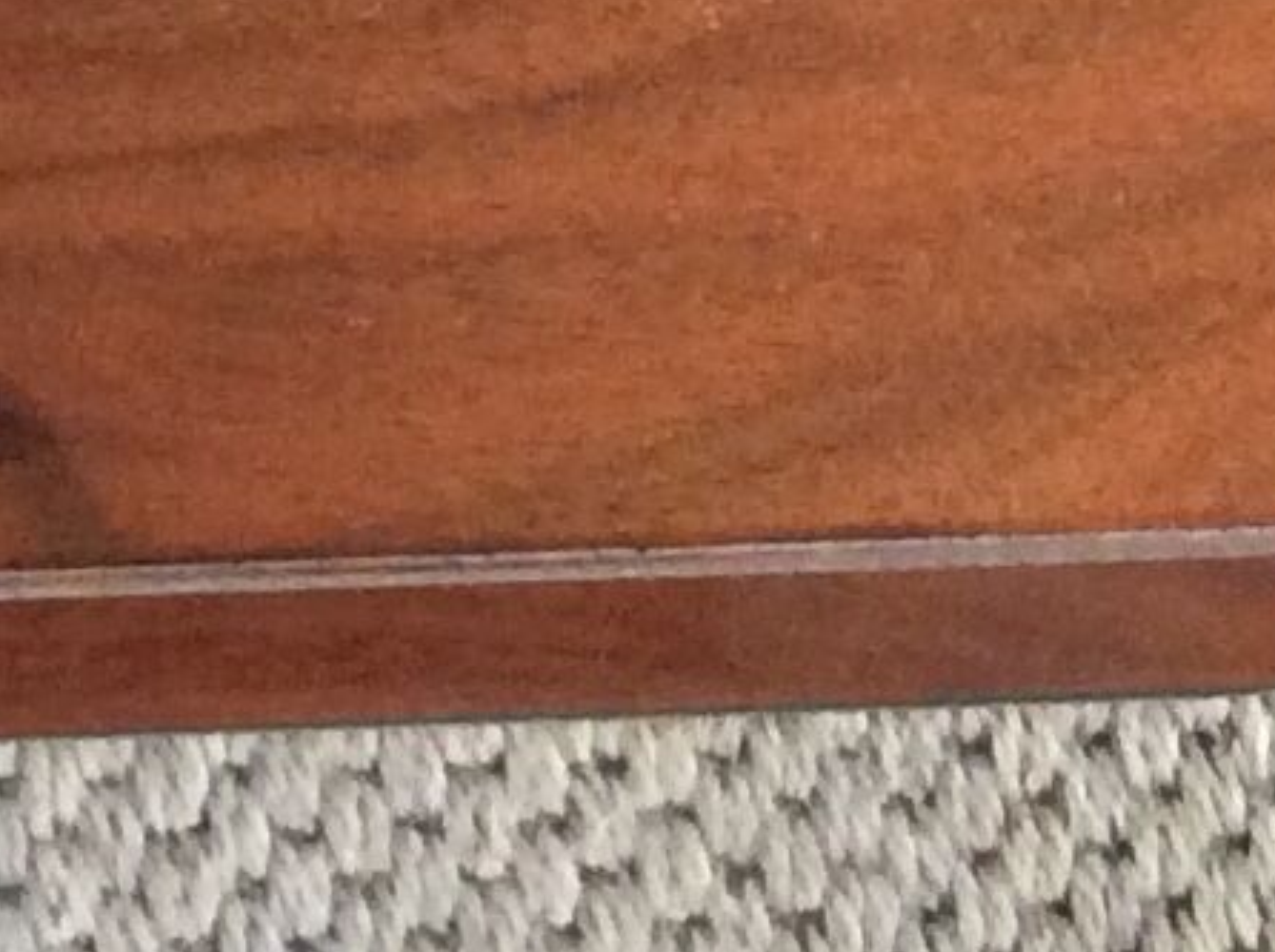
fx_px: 6840
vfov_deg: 7.6
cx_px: -695
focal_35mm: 186
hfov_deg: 10.3
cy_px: -958
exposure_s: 1/25
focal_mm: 3.3
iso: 250
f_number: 2.4
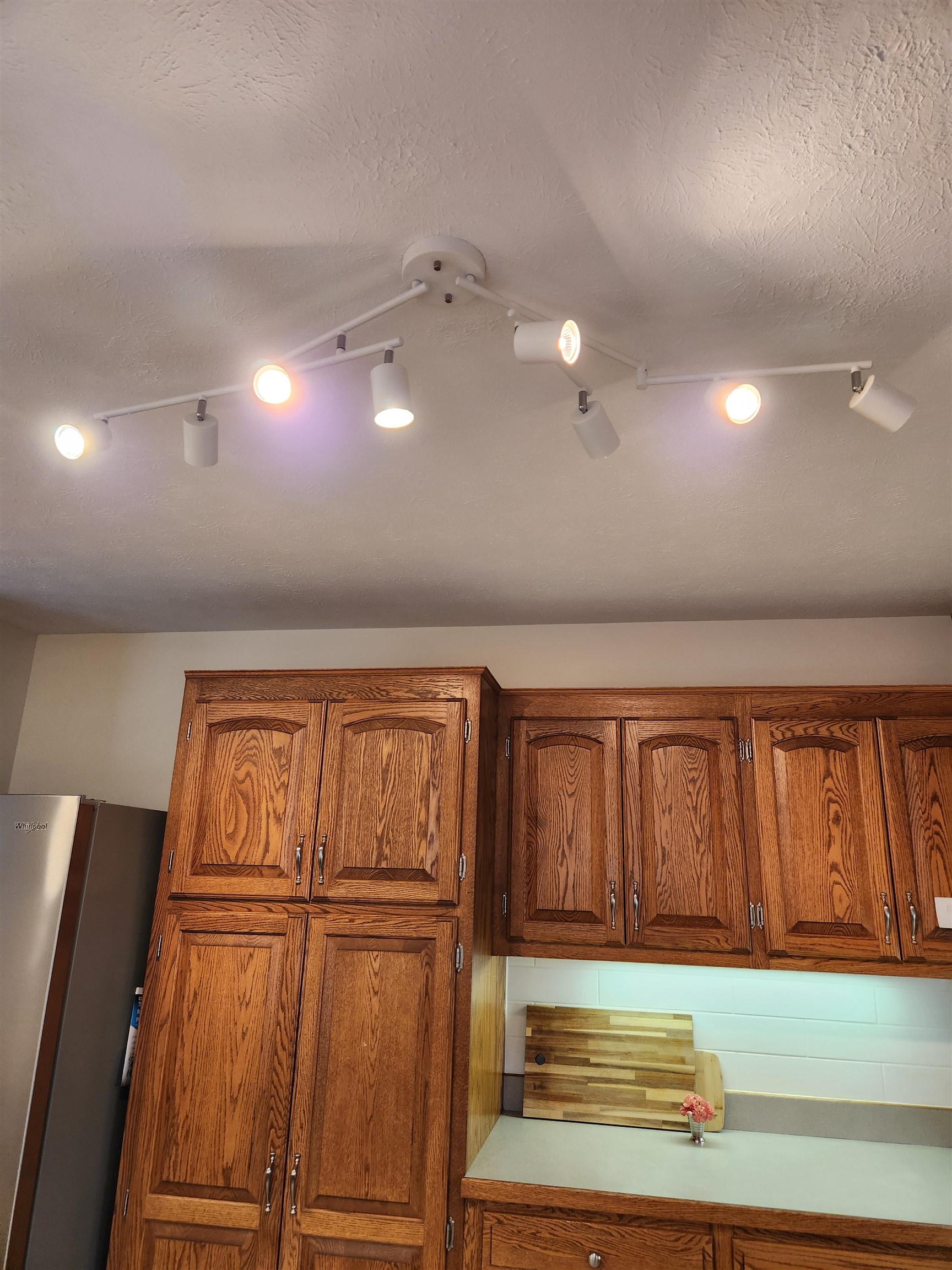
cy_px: 635
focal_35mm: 23
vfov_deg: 73.9
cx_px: 476
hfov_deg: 58.9
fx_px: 843
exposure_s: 1/120
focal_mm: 5.4
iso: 160
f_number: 1.8
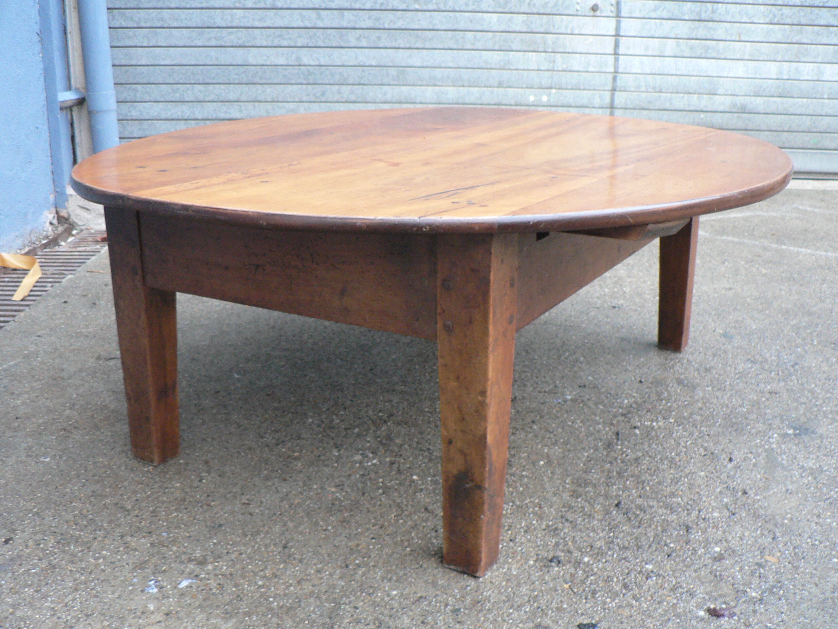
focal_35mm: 36
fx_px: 872
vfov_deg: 39.7
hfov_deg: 51.4
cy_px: 314
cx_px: 419
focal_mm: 6
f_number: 2.8
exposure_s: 1/8
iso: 200
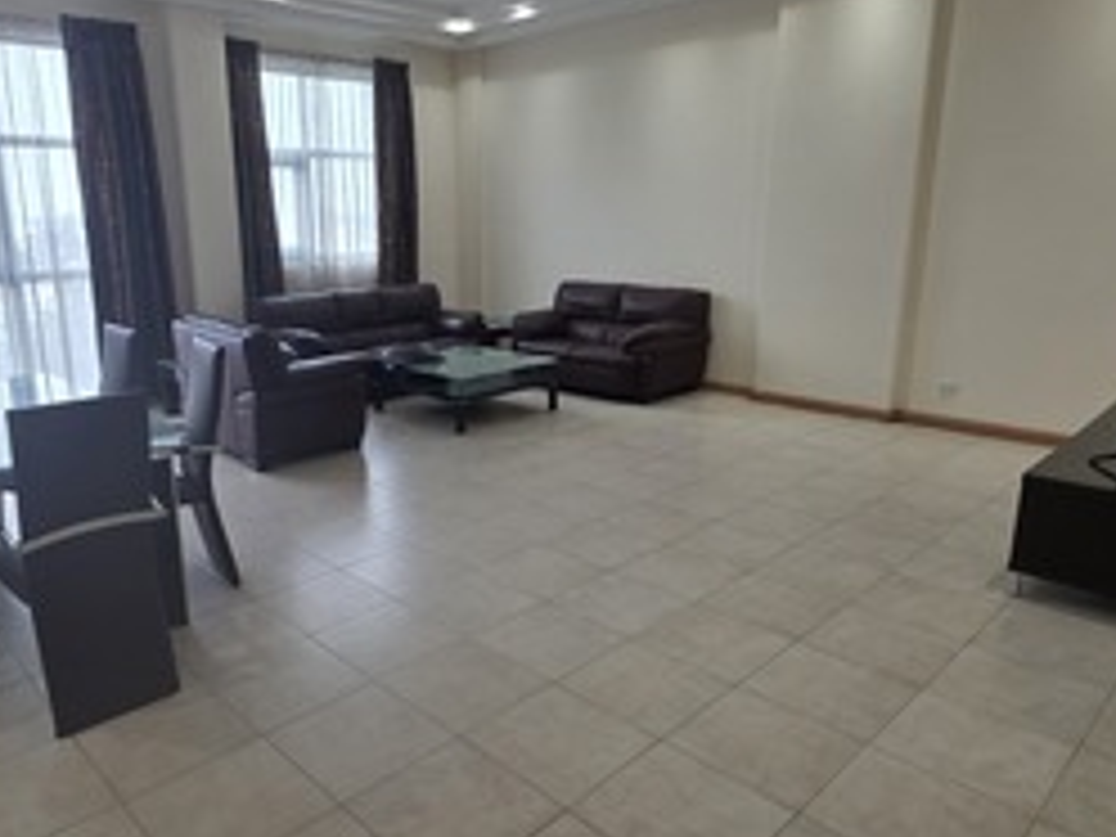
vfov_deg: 56.8
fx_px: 774
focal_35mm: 24
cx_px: 466
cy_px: 425
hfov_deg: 71.1
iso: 64
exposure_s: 1/100
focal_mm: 2.2
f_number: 1.9
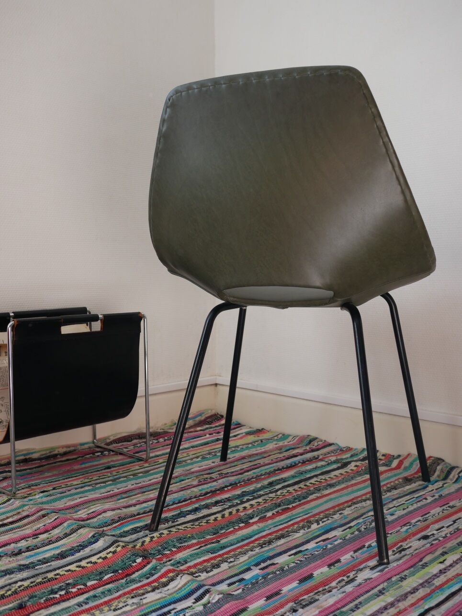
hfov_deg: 36.0
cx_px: 231
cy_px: 308
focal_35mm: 40
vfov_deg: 46.8
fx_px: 712
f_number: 2.8
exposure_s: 1/250
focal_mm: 20
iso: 200
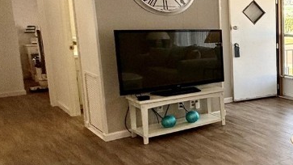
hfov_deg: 34.2
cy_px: 72
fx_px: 334
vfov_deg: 27.7
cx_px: 379
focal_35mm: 43
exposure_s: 1/148
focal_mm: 2.22
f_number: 2.2
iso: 64
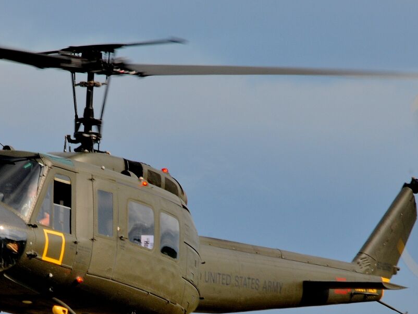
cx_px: 97
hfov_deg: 1.3
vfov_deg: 0.9
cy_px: 251
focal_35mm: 1586
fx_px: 19157
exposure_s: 1/125
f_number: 18
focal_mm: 500
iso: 320
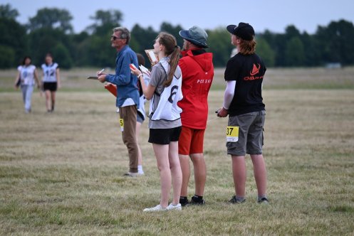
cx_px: 177
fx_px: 3148
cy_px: 118
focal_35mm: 320
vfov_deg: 4.3
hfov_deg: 6.4
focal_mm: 320
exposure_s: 1/500
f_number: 6.3
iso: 640
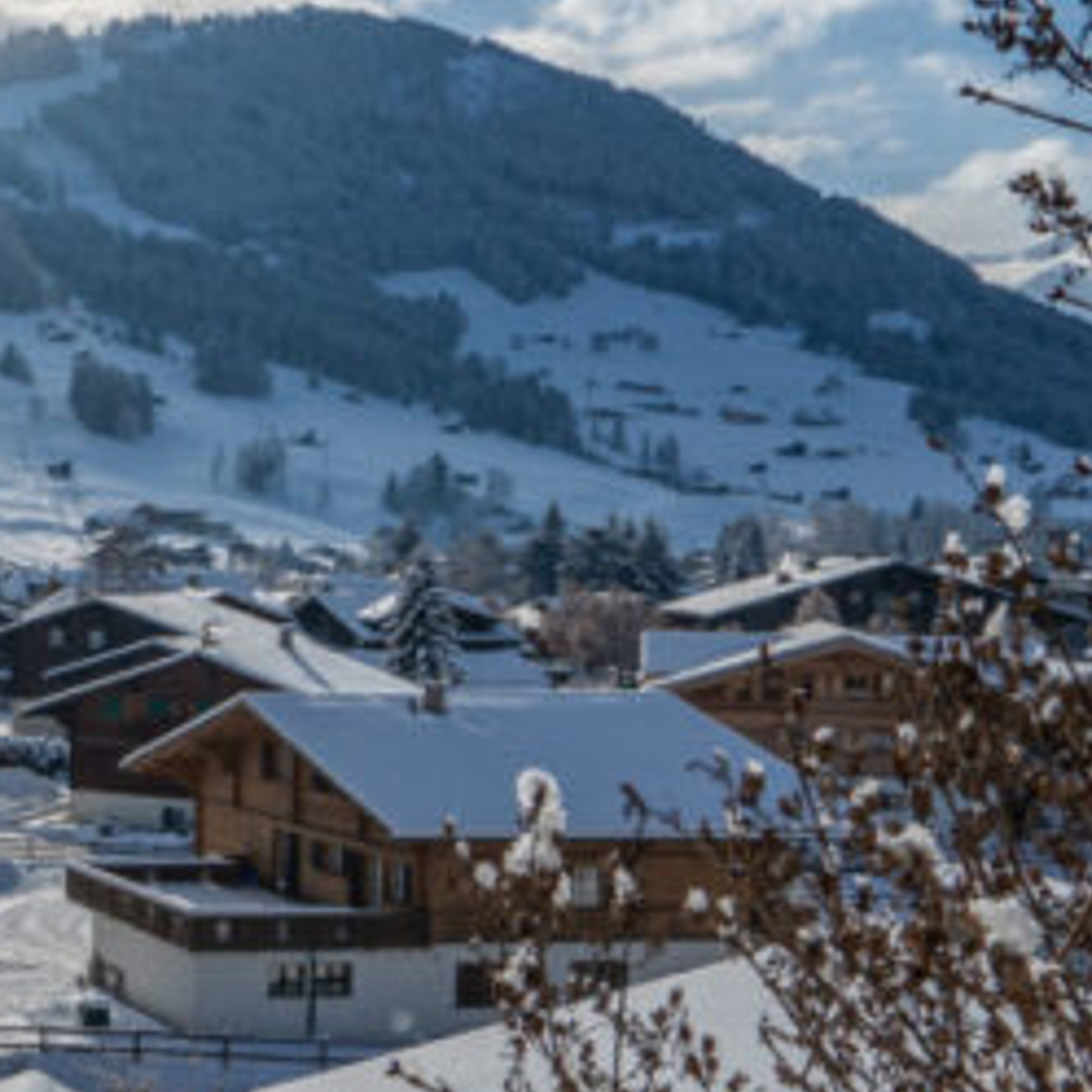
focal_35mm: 56
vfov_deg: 30.5
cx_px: -759
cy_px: 585
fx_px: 1999
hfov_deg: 22.0
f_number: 13
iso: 100
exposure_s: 1/320
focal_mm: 16
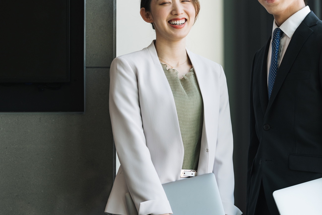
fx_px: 1449
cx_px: 176
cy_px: 67
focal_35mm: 162
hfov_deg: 12.7
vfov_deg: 8.5
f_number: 3.2
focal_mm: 105
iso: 320
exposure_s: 1/200
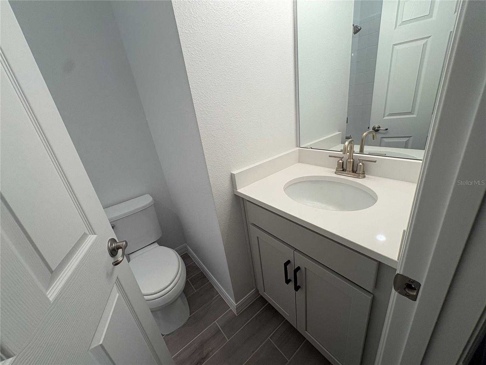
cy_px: 182
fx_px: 197
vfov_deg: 85.7
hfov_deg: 102.1
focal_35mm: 14
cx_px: 243
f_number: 2.2
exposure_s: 1/120
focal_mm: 2.22
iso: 80
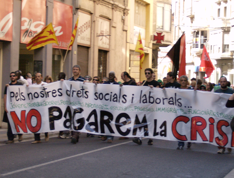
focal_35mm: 109
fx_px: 740
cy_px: 89
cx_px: 117
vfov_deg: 13.7
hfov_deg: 18.0
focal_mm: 18
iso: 200
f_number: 4.8
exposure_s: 1/125
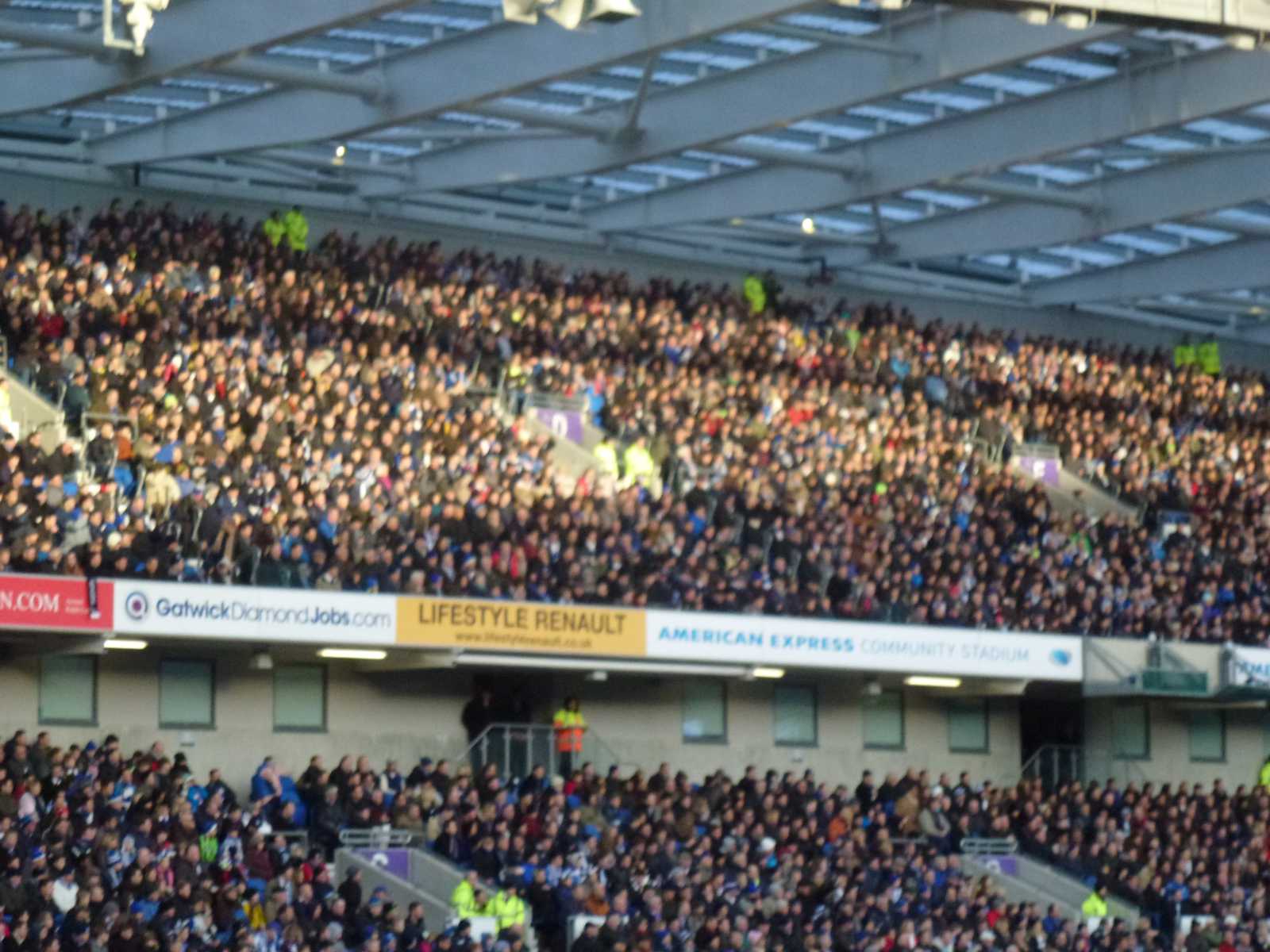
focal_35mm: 121
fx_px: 4439
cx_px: 635
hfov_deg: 16.3
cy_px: 476
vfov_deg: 12.2
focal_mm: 21.7
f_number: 5.1
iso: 500
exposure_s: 1/320
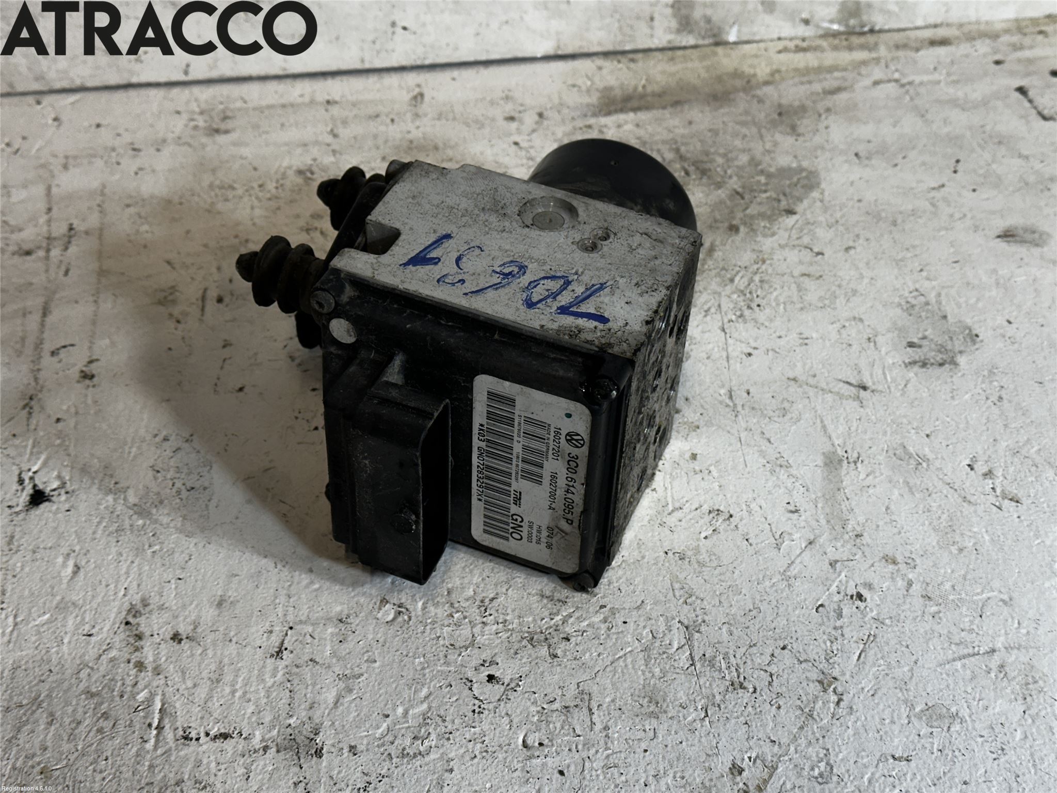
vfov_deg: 30.3
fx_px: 1466
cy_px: 396
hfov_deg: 39.7
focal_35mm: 48
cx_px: 528
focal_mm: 6.86
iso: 50
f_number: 1.78
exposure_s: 1/100
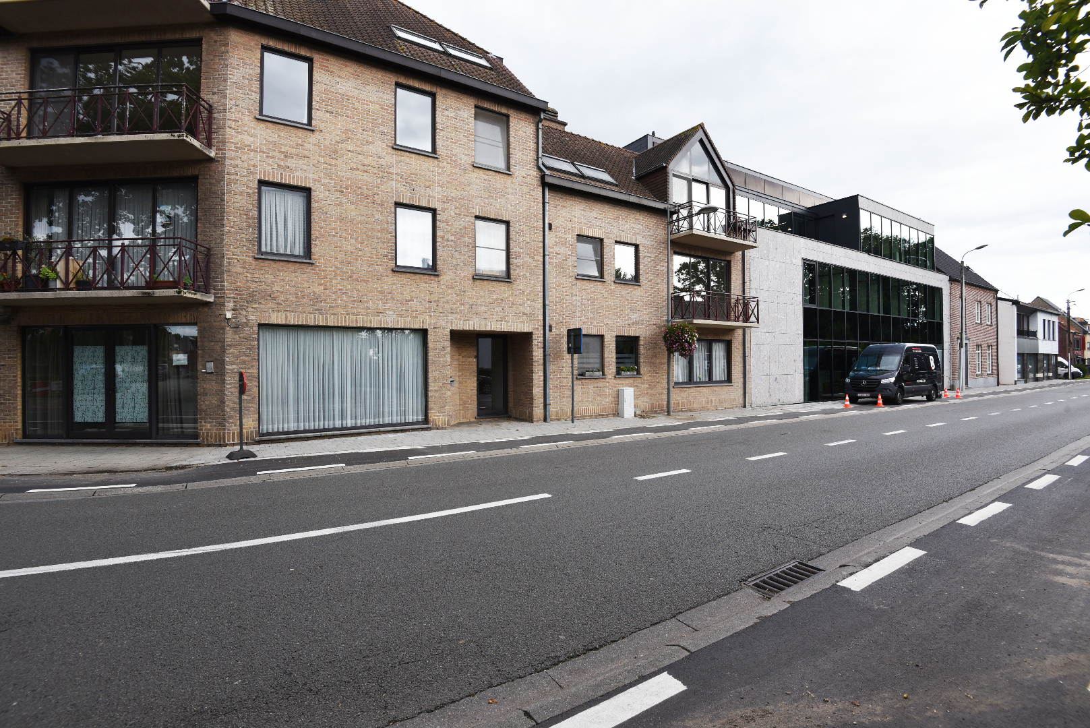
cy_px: 364
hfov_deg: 96.7
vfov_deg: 73.8
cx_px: 545
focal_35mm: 16
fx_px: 485
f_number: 9
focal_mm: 16
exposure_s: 1/320
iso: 200
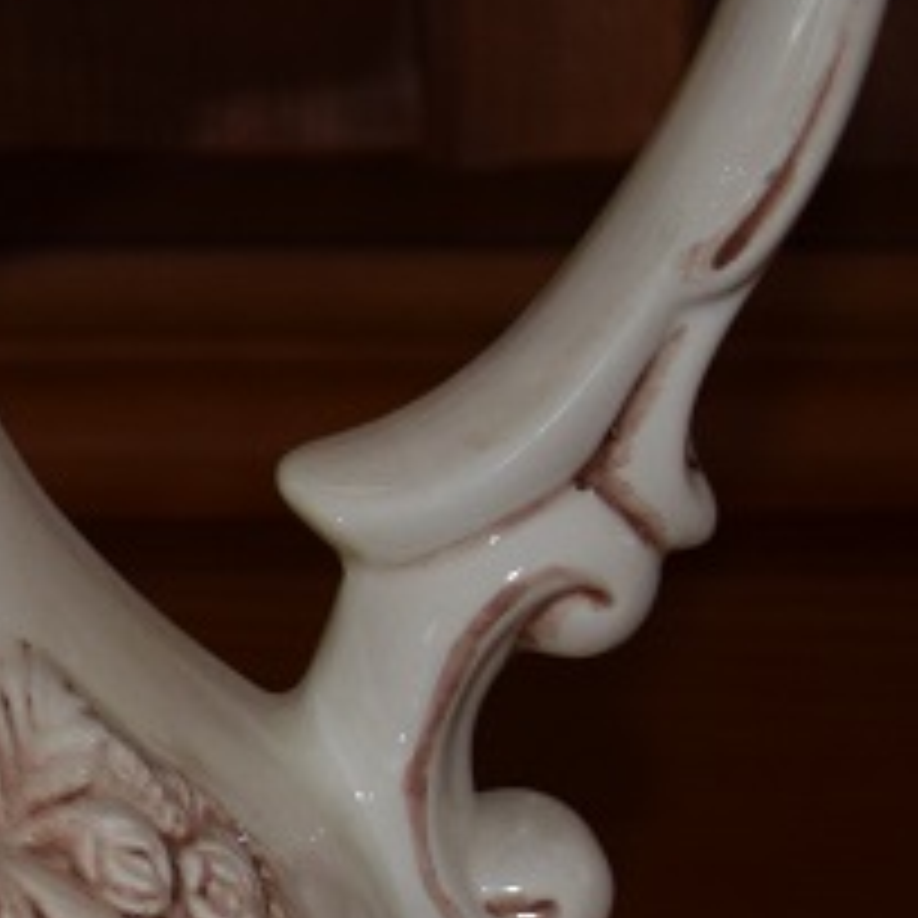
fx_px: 5851
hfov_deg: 8.6
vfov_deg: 8.9
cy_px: 864
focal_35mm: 195
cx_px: -796
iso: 400
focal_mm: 26
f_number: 4
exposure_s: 1/60
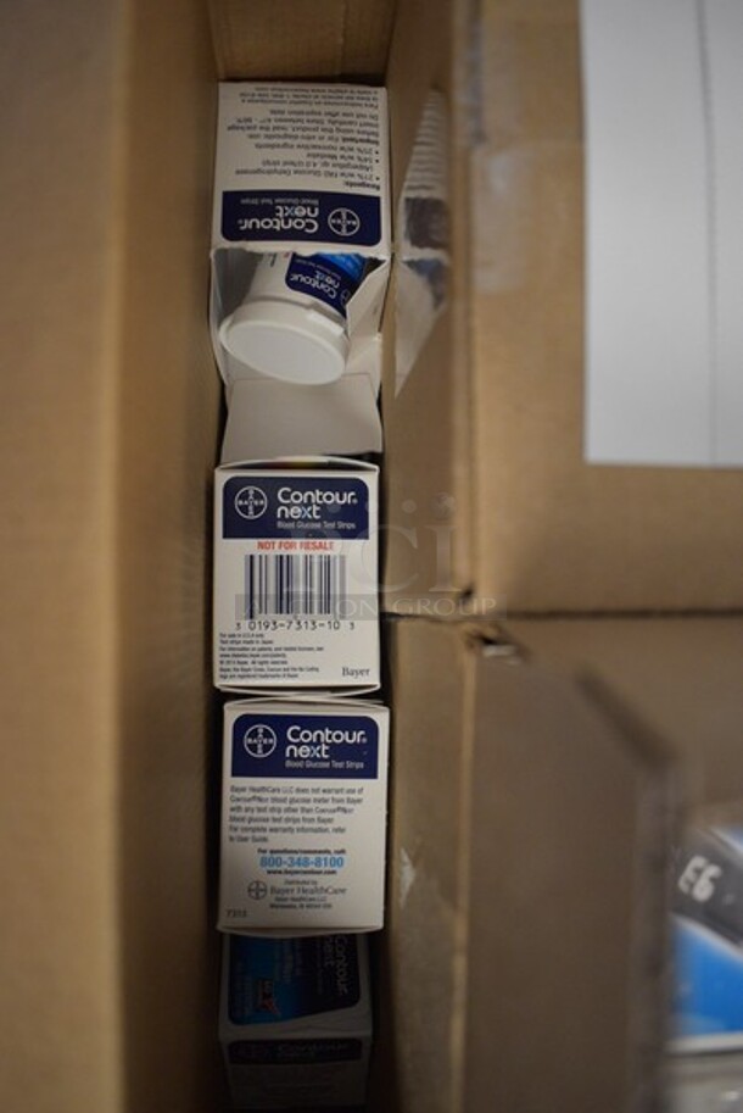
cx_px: 372
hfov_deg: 43.7
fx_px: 927
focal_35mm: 30
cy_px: 556
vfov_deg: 61.9
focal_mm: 20
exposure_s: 1/125
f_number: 3.5
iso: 2000
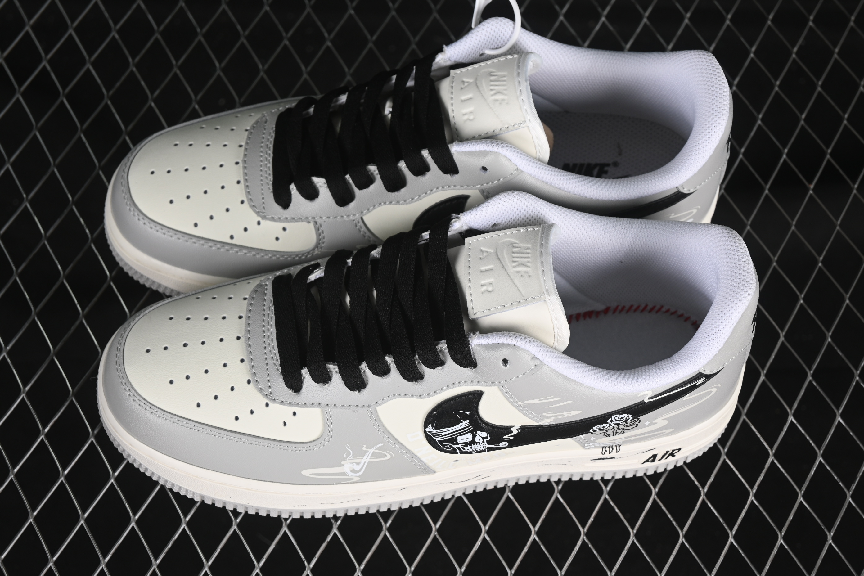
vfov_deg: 18.2
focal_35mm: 75
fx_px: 1800
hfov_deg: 27.0
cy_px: 288
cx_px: 432
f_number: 7.1
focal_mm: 50
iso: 160
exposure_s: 1/80
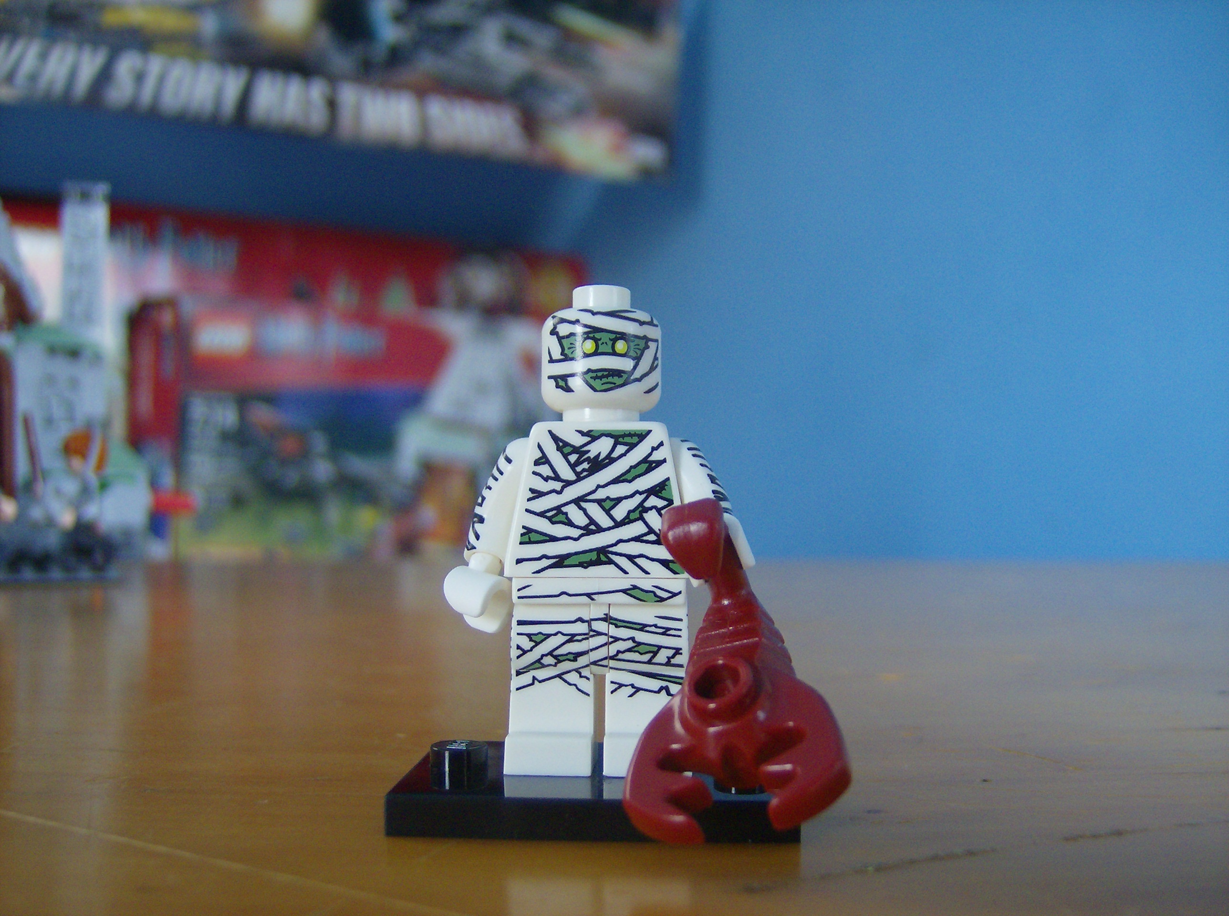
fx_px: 1275
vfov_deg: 39.5
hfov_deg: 51.5
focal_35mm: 36
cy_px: 458
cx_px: 614
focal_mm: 6
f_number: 2.8
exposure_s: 1/17.1
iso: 200
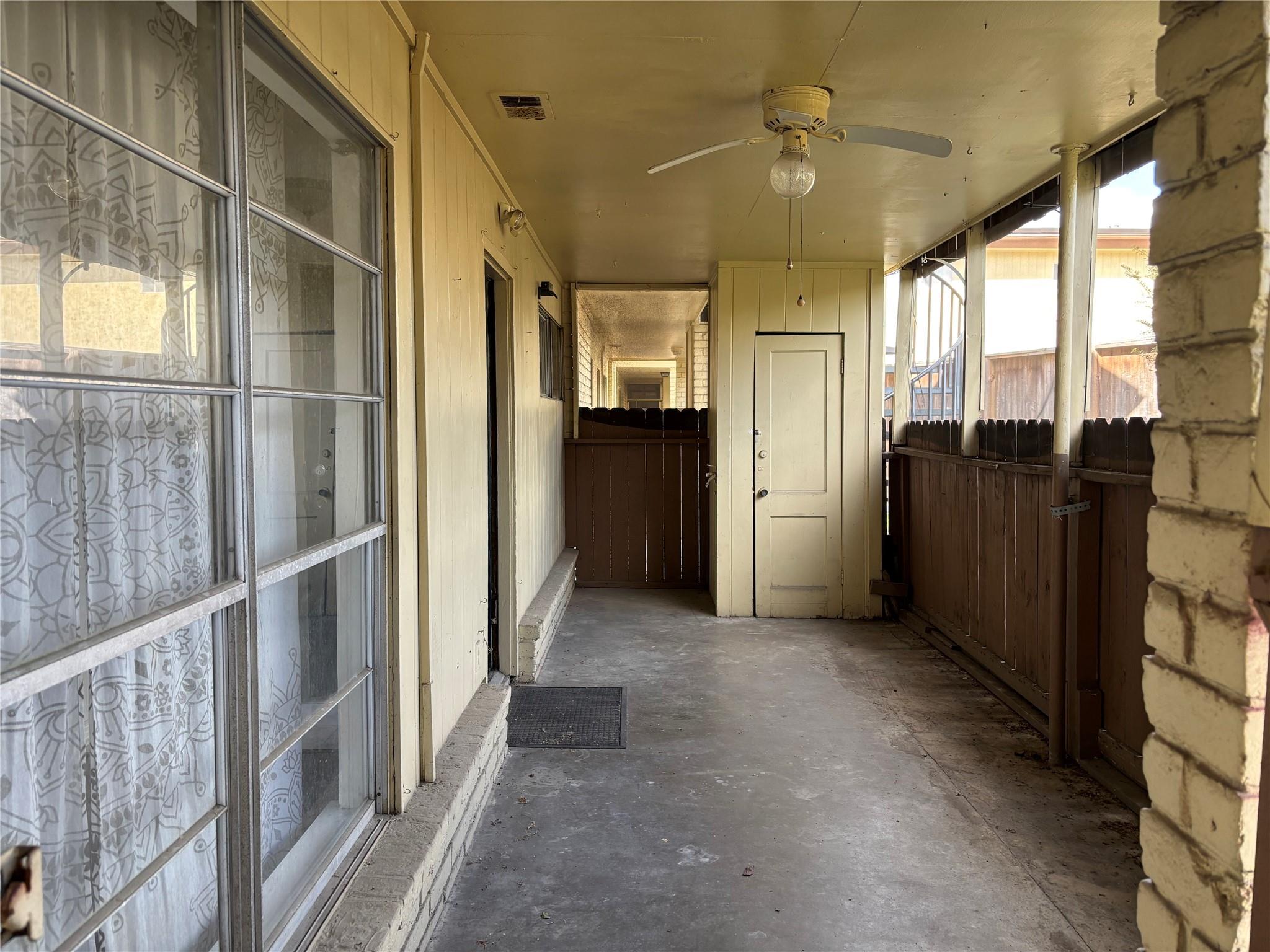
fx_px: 954
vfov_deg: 53.1
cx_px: 635
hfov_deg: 67.3
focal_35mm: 26
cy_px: 476
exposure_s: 1/121
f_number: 1.6
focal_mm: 5.96
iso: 100
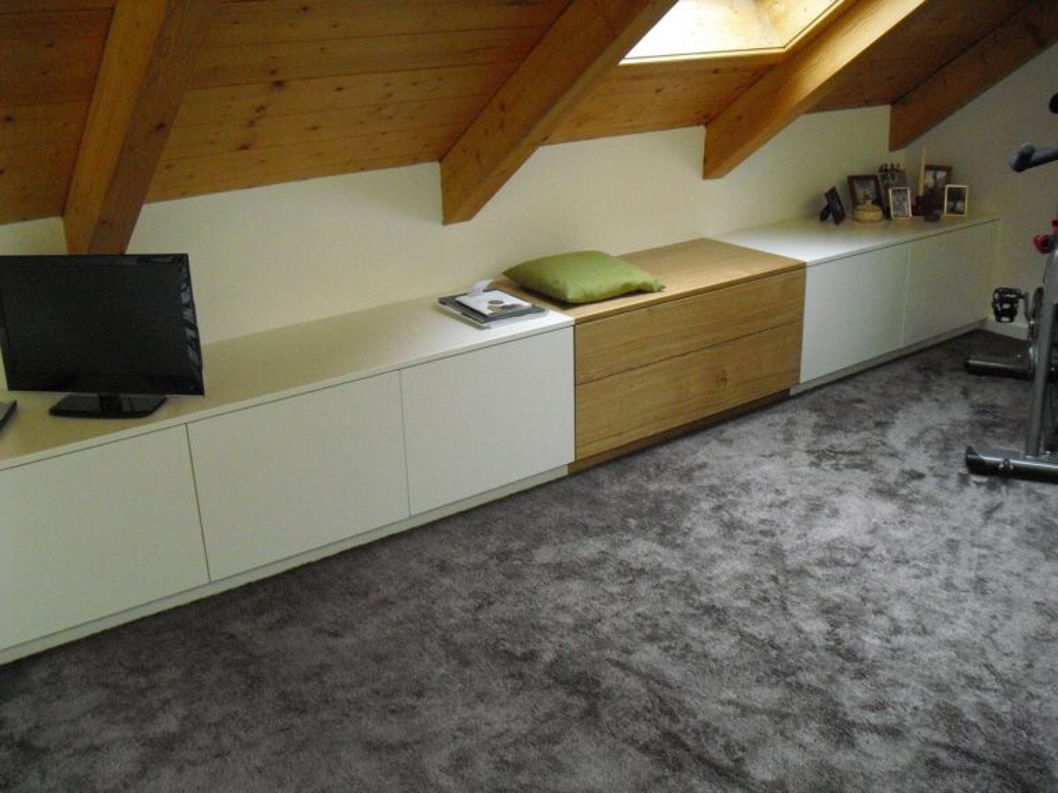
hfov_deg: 51.4
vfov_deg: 39.7
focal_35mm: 36
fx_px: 1100
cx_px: 529
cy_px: 396
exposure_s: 1/100
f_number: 3.1
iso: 800
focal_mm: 6.3
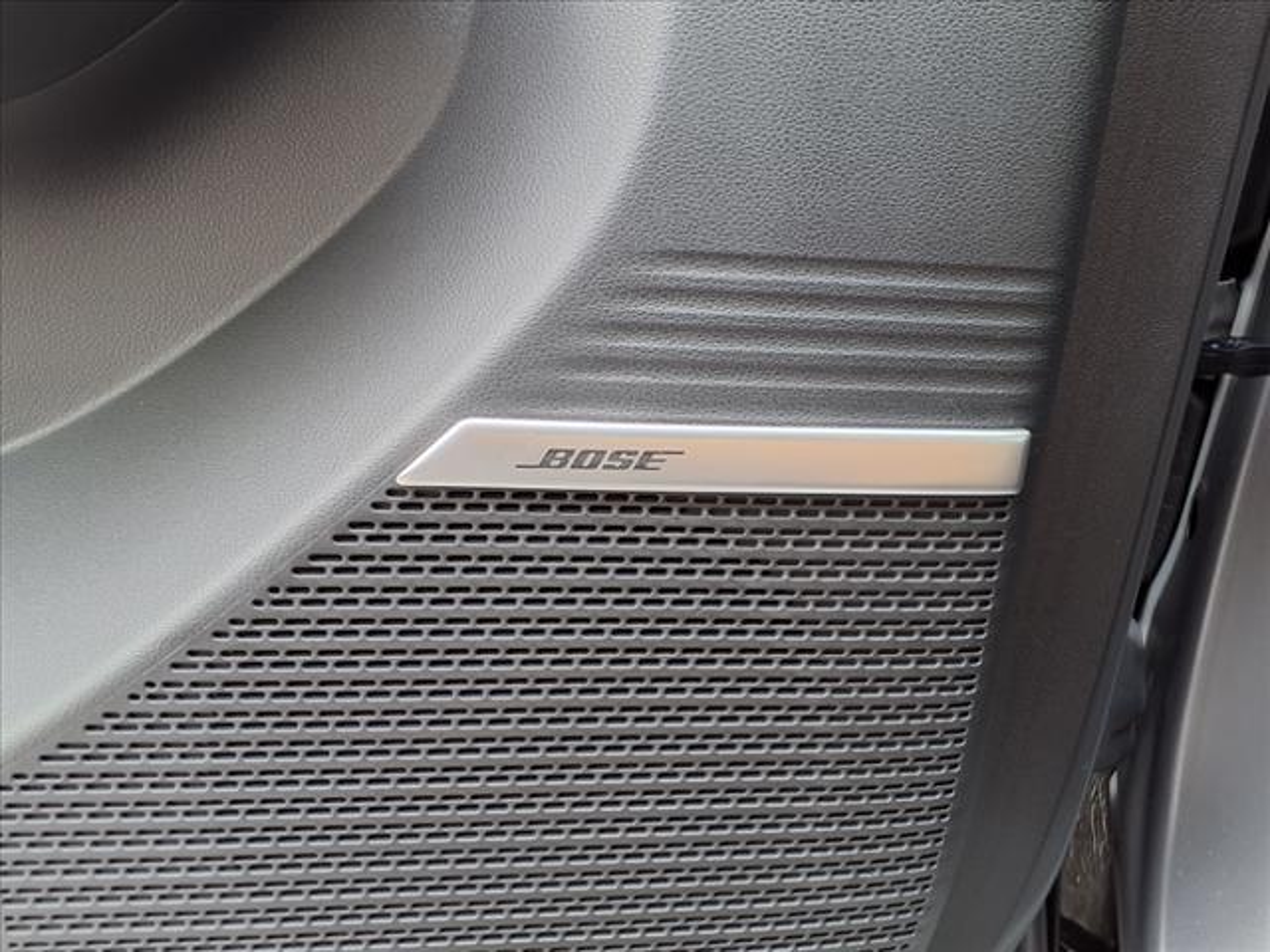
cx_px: 635
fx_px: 991
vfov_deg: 51.4
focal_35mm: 27
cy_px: 476
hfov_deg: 65.3
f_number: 1.9
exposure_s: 1/40
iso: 80
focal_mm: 3.58
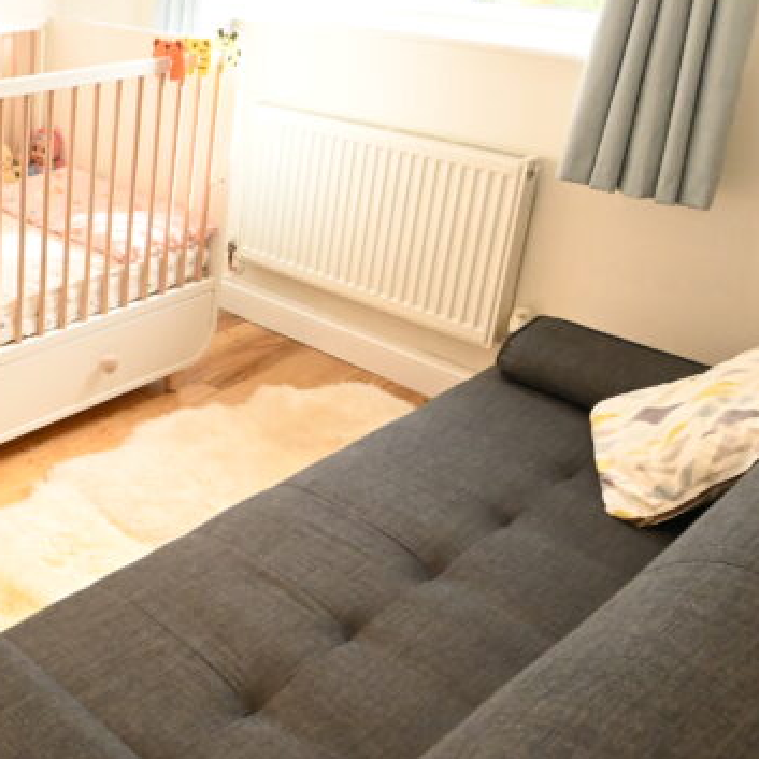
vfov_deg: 43.9
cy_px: 220
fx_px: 918
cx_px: -65
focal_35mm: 37
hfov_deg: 37.9
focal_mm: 15
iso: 6400
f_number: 10
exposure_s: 1/200
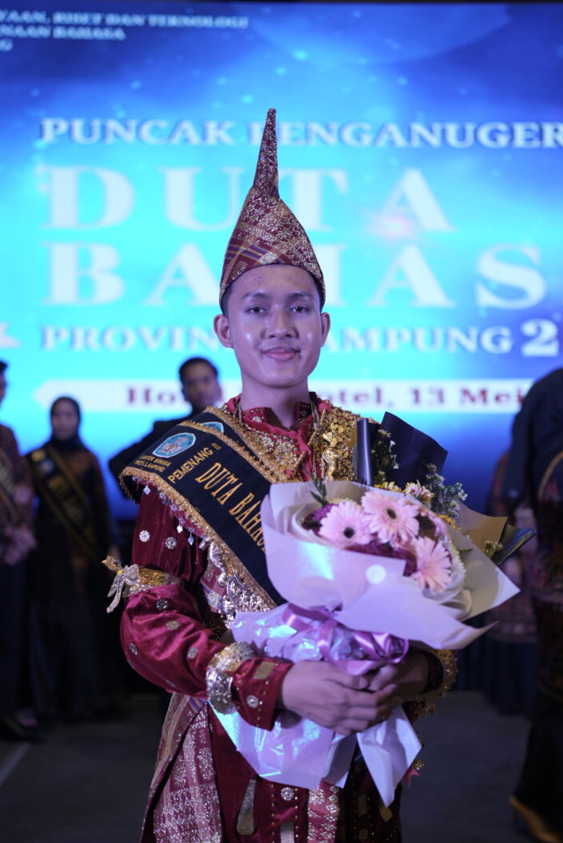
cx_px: 295
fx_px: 890
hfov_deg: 35.1
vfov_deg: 50.7
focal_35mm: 38
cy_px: 435
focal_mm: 35
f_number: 1.4
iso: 80
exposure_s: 1/100
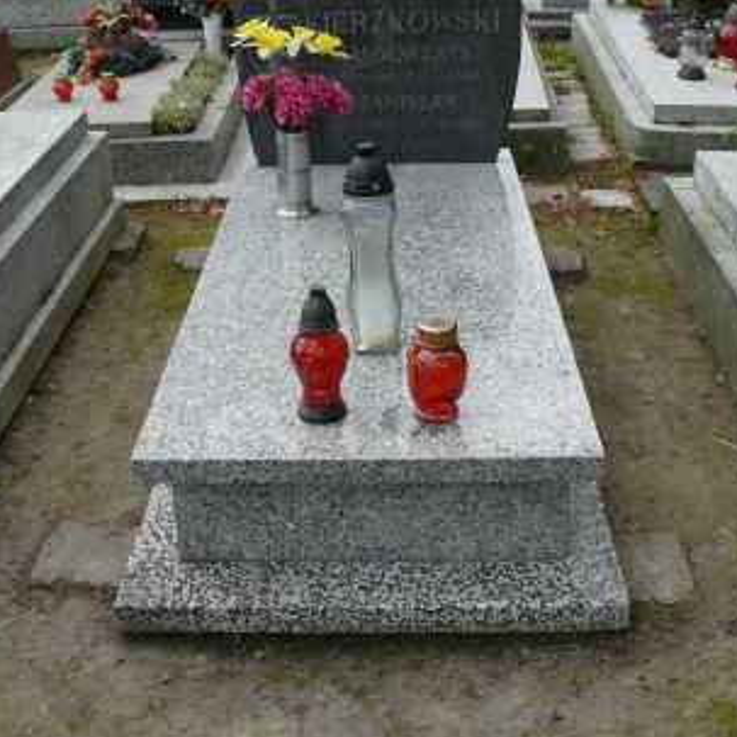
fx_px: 1180
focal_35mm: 49
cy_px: 270
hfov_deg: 34.7
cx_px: 372
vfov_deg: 34.5
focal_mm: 7.4
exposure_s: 1/200
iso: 100
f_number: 4
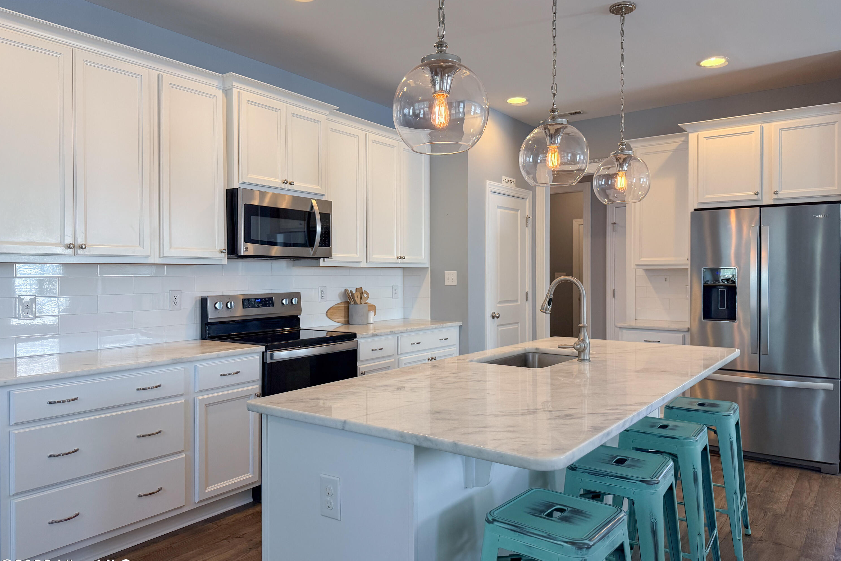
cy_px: 279
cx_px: 420
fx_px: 584
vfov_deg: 51.3
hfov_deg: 71.5
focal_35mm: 25
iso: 160
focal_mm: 6.76
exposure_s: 1/125
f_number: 1.8
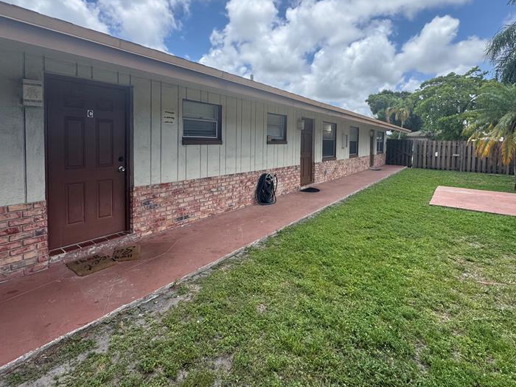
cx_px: 254
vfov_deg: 78.0
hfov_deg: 94.5
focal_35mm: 16
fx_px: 239
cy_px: 203
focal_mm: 2.22
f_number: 2.2
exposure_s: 1/1110
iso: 40
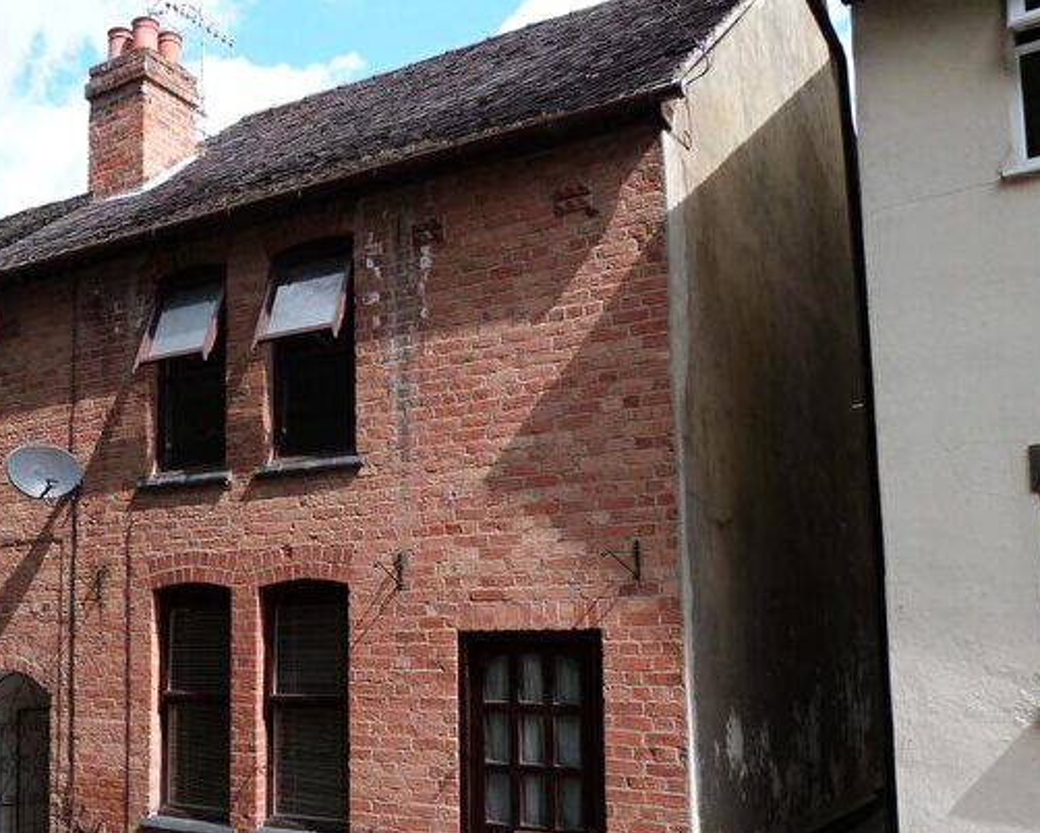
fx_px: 1047
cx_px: 331
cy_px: 540
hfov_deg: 51.7
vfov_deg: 42.9
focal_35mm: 34
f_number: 4.5
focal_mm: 4.5
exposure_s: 1/200
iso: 100
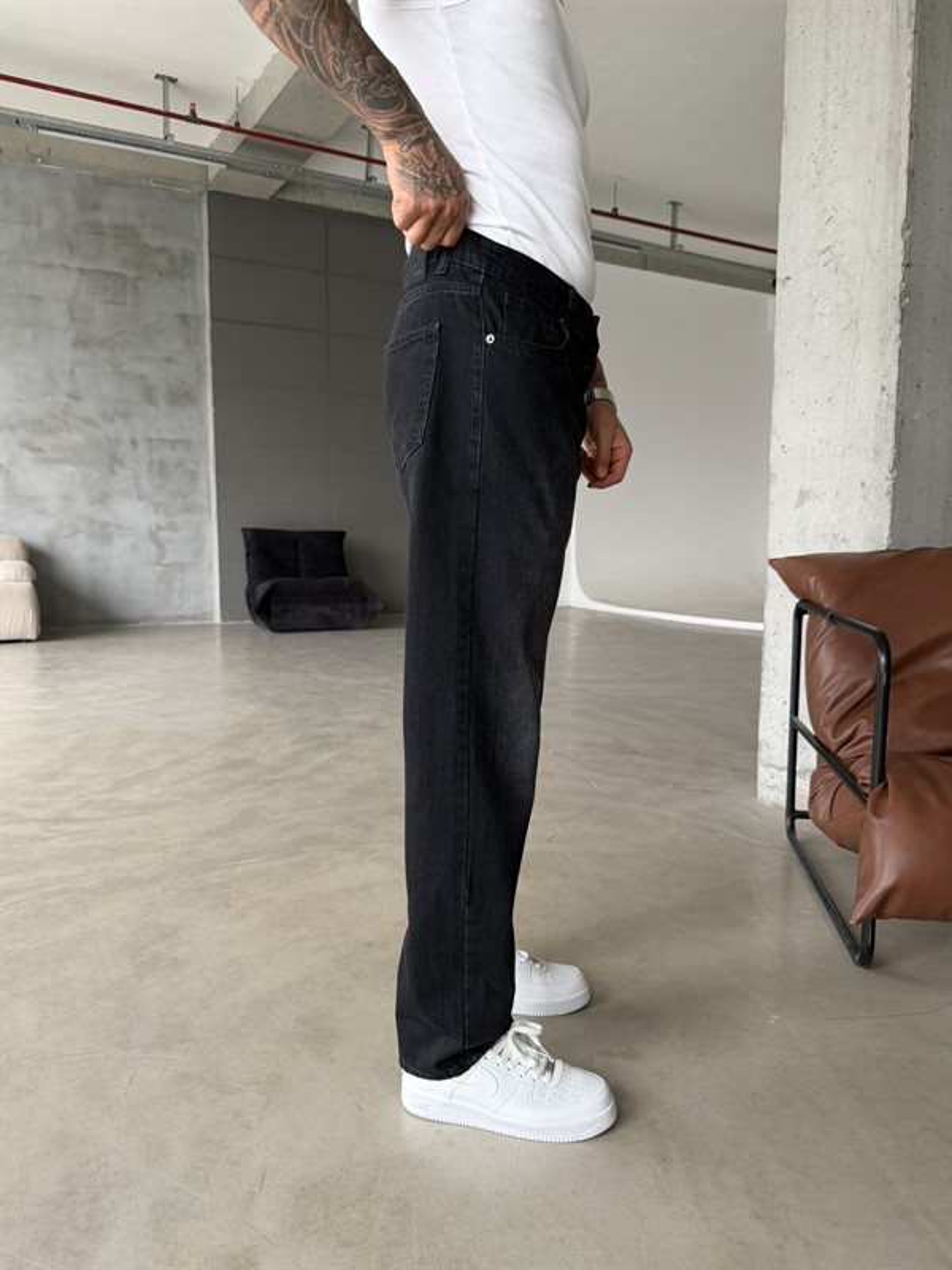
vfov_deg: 71.6
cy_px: 635
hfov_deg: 56.8
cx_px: 476
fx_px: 880
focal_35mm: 24
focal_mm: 6.76
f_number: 1.78
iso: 200
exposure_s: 1/101
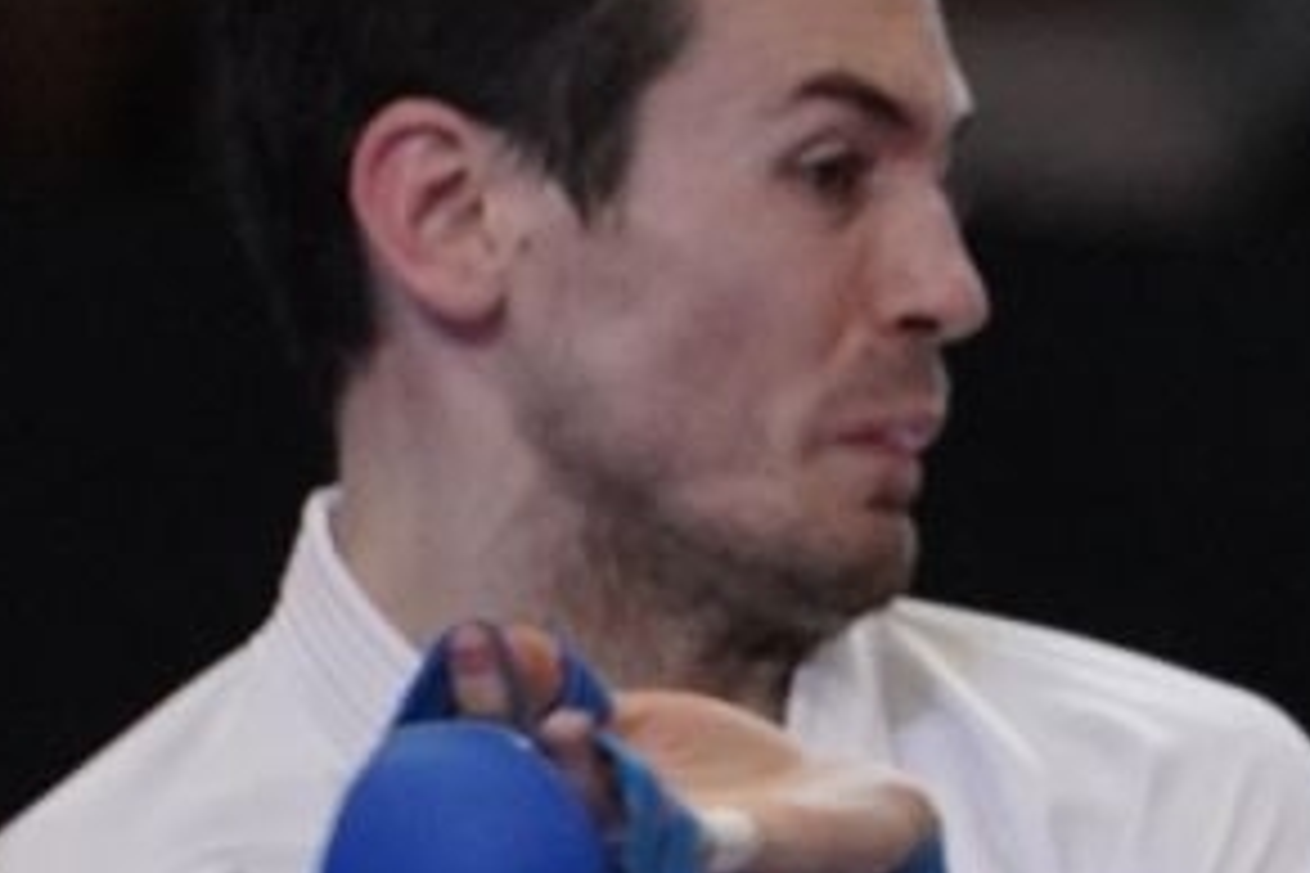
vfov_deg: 1.1
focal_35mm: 1239
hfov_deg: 1.7
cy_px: 1634
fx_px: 45082
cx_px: 2116
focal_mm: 200
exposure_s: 1/1000
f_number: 2.8
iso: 3200
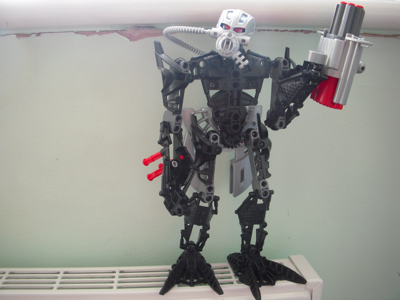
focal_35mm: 38
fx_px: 439
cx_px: 200
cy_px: 150
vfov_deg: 37.7
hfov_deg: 49.0
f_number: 3.3
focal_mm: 6.3
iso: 200
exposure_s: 1/20
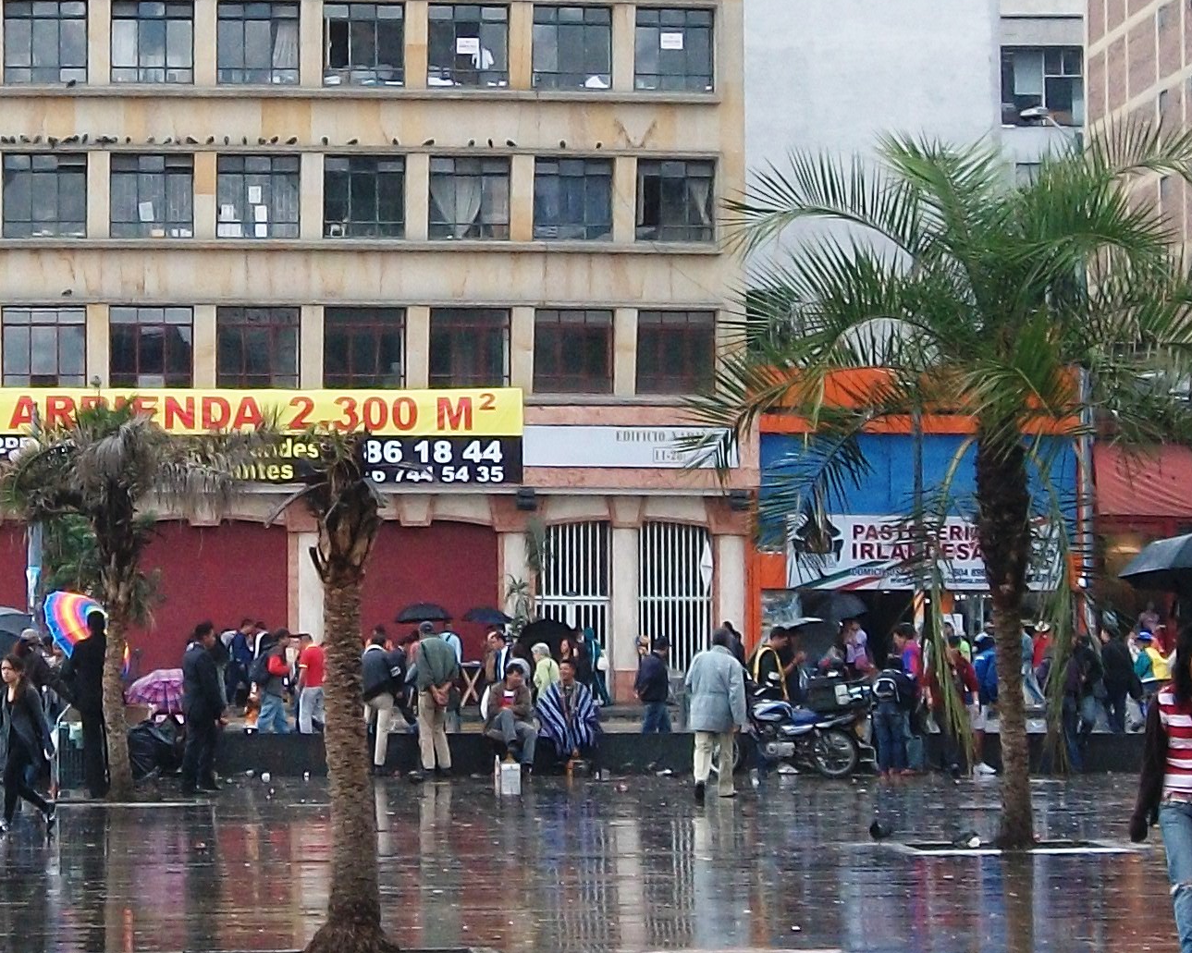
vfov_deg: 9.0
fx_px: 6067
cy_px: 149
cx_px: 272
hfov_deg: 11.2
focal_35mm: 172
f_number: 4.1
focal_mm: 11
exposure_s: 1/200
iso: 80
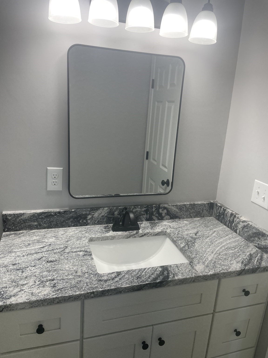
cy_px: 179
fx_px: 268
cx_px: 134
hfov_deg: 53.1
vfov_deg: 67.3
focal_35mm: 26
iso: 40
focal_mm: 4.2
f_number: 1.6
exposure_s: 1/120
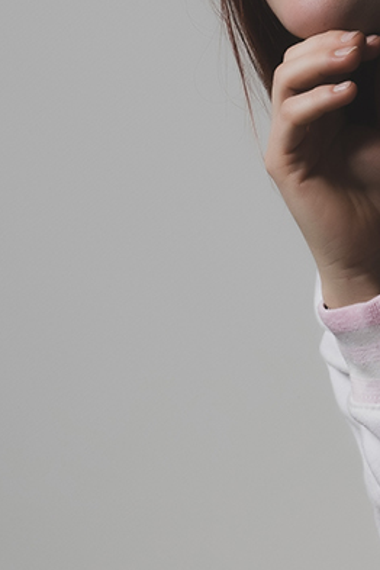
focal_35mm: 175
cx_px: 521
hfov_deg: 7.7
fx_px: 2771
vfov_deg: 11.4
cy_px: 735
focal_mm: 43
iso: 200
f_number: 10
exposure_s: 1/200
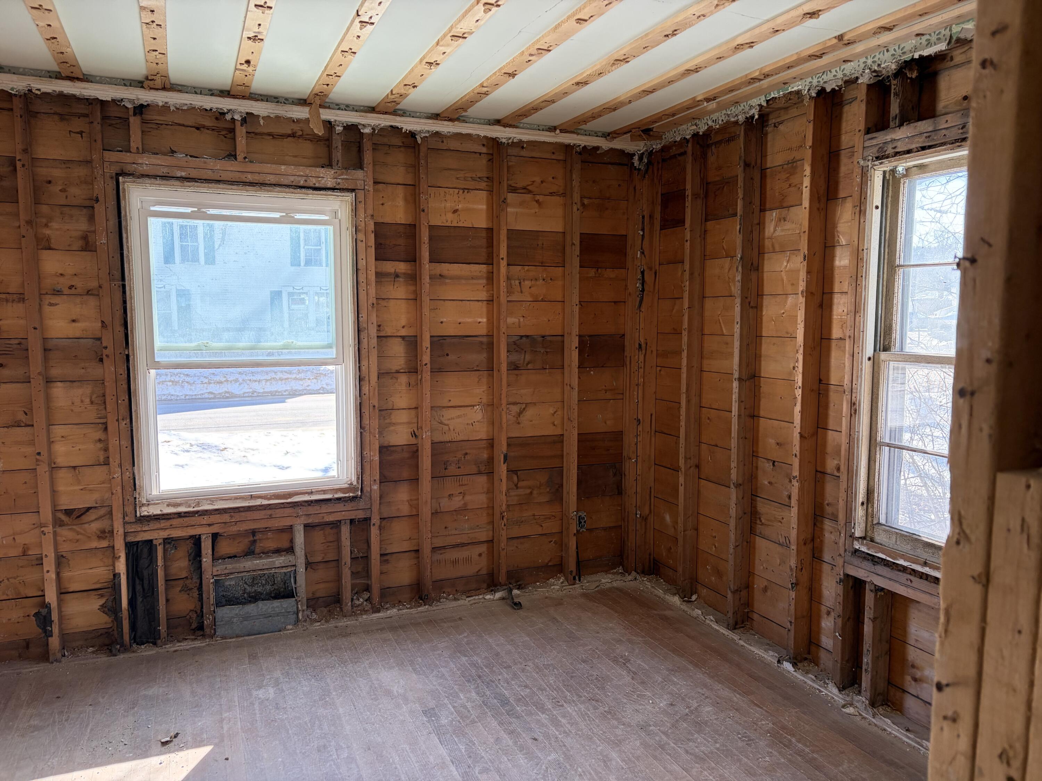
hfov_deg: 67.3
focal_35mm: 26
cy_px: 390
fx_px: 783
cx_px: 521
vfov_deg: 53.1
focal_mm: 5.96
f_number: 1.6
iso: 100
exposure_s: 1/150
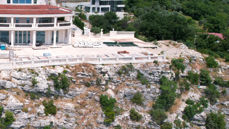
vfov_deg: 24.9
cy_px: 64
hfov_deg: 39.5
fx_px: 291
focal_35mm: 48
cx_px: 20
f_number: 2.8
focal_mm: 8.38
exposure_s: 1/2500
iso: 110
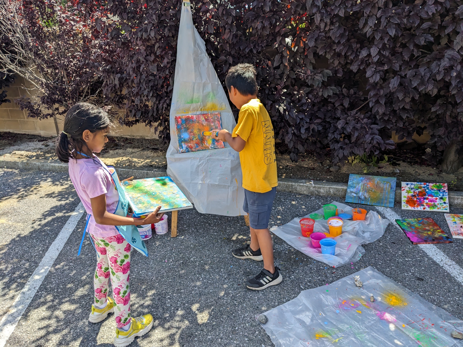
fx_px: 361
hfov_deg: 65.3
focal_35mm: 27
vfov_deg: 51.4
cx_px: 232
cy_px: 174
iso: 48
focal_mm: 4.38
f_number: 1.73
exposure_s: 1/975
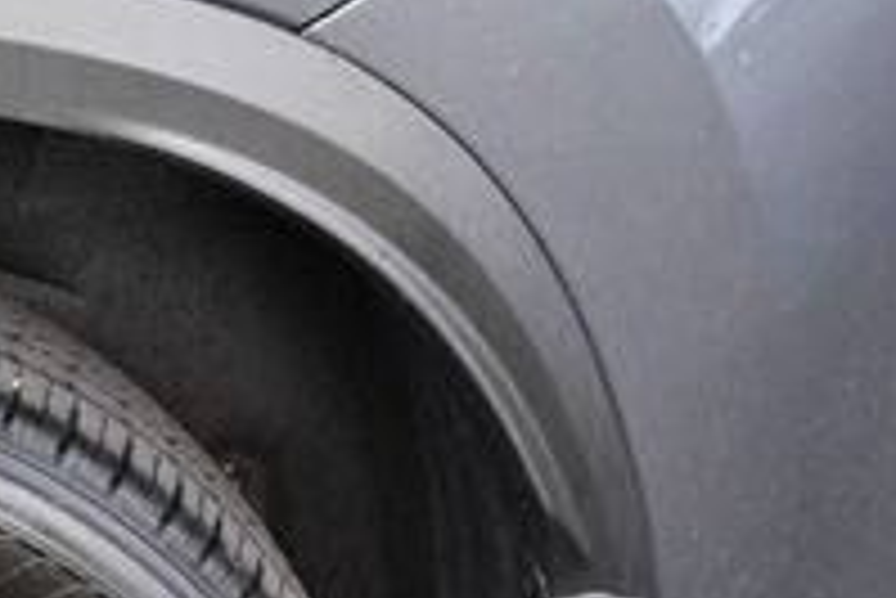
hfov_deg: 11.4
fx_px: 4334
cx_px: -347
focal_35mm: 174
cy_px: 913
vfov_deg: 7.7
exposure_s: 1/250
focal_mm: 27
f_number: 5.6
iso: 400
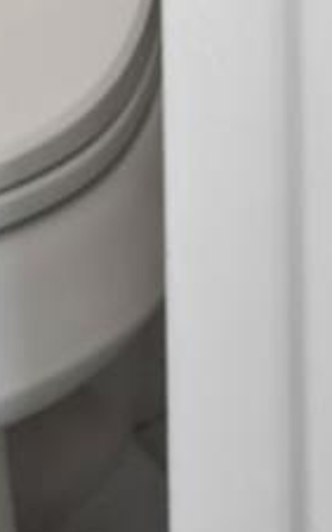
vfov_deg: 11.3
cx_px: -711
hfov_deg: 9.4
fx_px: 1508
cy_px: -1073
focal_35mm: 104
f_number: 10
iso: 400
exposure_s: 1/5
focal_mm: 10
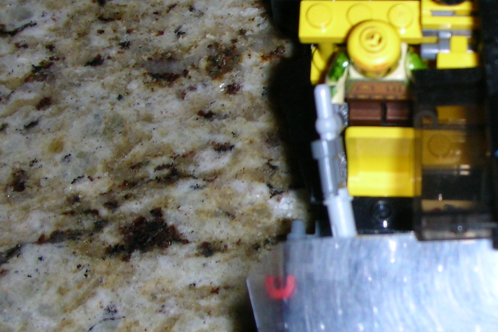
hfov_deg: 25.5
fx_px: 1065
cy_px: 186
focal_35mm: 77
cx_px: 449
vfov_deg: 17.7
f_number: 3
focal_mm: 5.8
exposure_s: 1/60.1
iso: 50
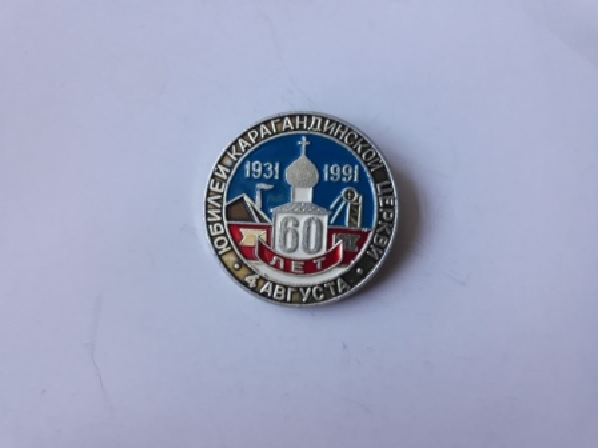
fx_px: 466
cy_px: 224
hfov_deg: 65.3
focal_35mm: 27
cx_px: 299
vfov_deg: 51.4
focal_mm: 3.71
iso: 100
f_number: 1.7
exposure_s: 1/40
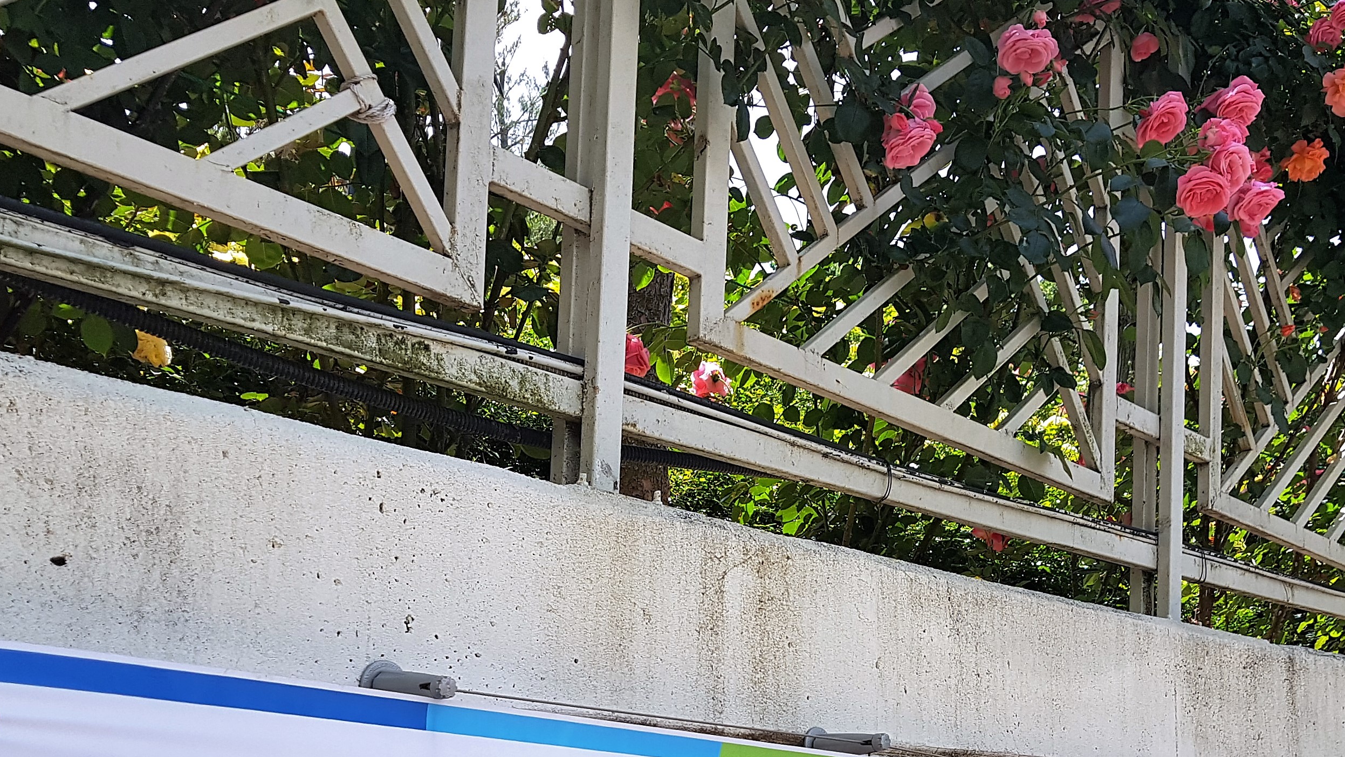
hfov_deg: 46.0
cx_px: 833
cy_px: 756
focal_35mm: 44
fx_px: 1569
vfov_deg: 25.8
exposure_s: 1/772
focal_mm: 4.2
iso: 40
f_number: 1.7
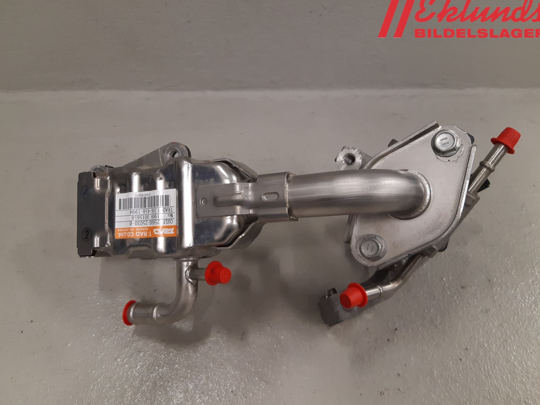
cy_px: 202
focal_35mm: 27
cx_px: 266
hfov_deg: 65.3
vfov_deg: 51.4
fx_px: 421
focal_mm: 3.93
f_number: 1.7
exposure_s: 1/50
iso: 125
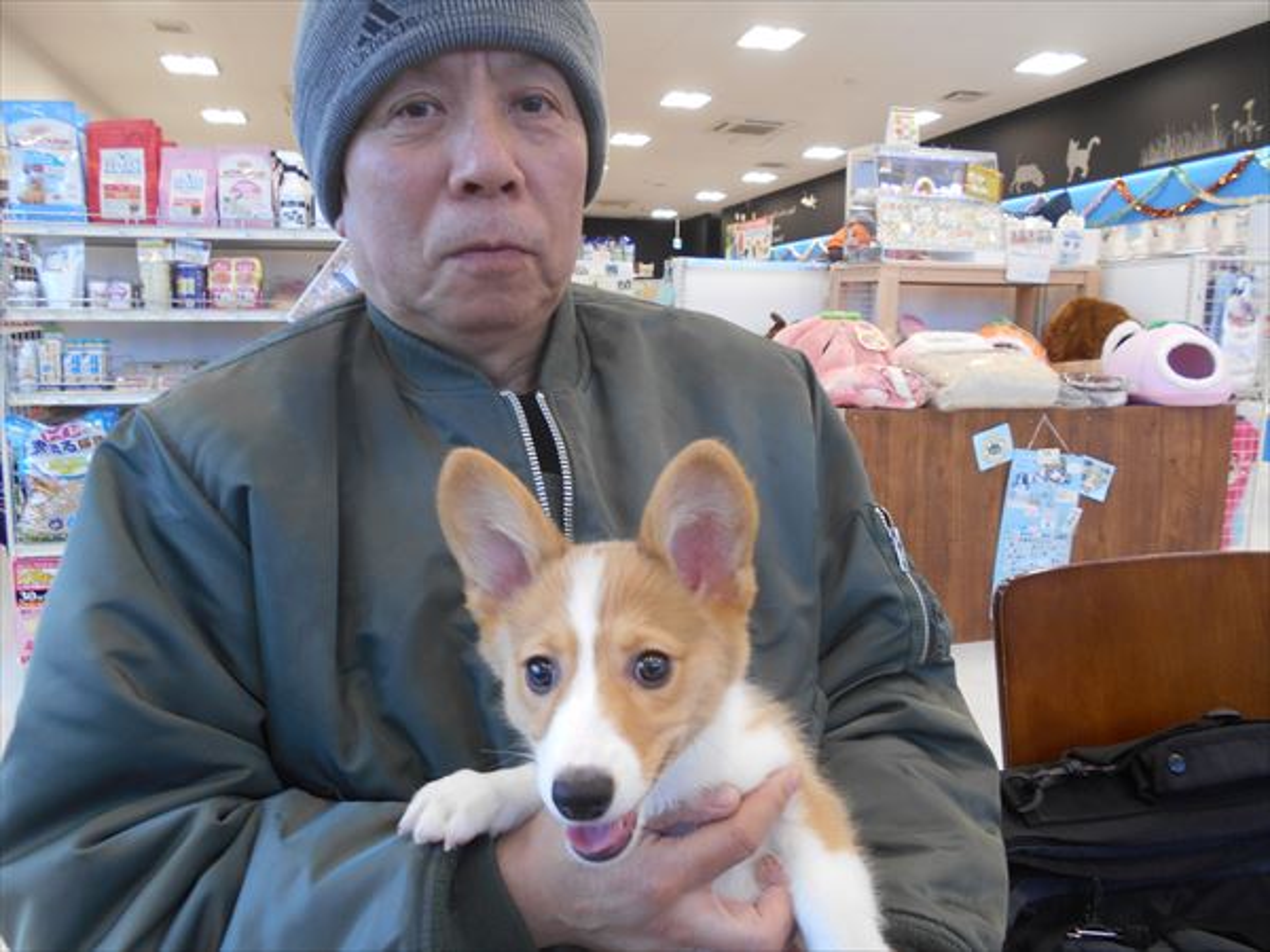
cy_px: 476
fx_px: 954
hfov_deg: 67.3
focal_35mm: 26
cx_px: 635
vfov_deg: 53.1
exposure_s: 1/30
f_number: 3.2
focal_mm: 4.6
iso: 110
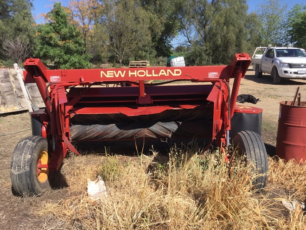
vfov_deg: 45.4
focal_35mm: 31
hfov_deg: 58.4
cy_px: 115
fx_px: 274
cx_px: 153
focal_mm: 3.3
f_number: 2.4
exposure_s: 1/970
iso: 25
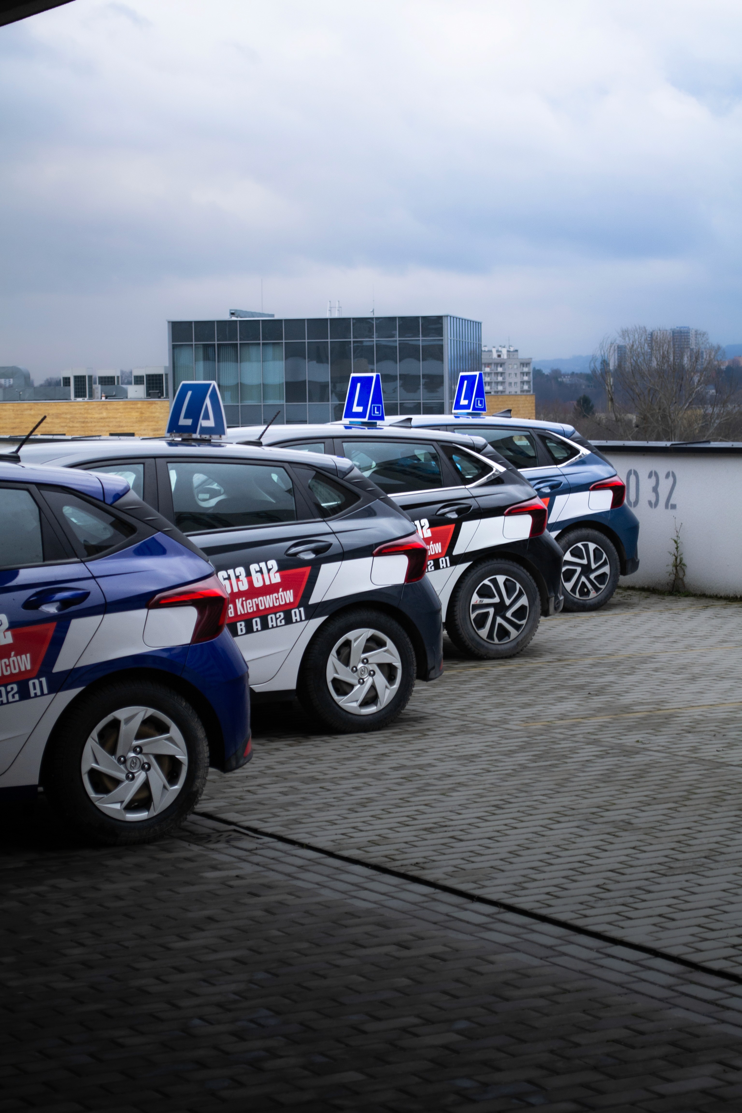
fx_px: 2550
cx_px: 371
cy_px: 556
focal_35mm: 82
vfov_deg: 24.6
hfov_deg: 16.6
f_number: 5.6
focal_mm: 55
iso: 400
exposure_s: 1/25
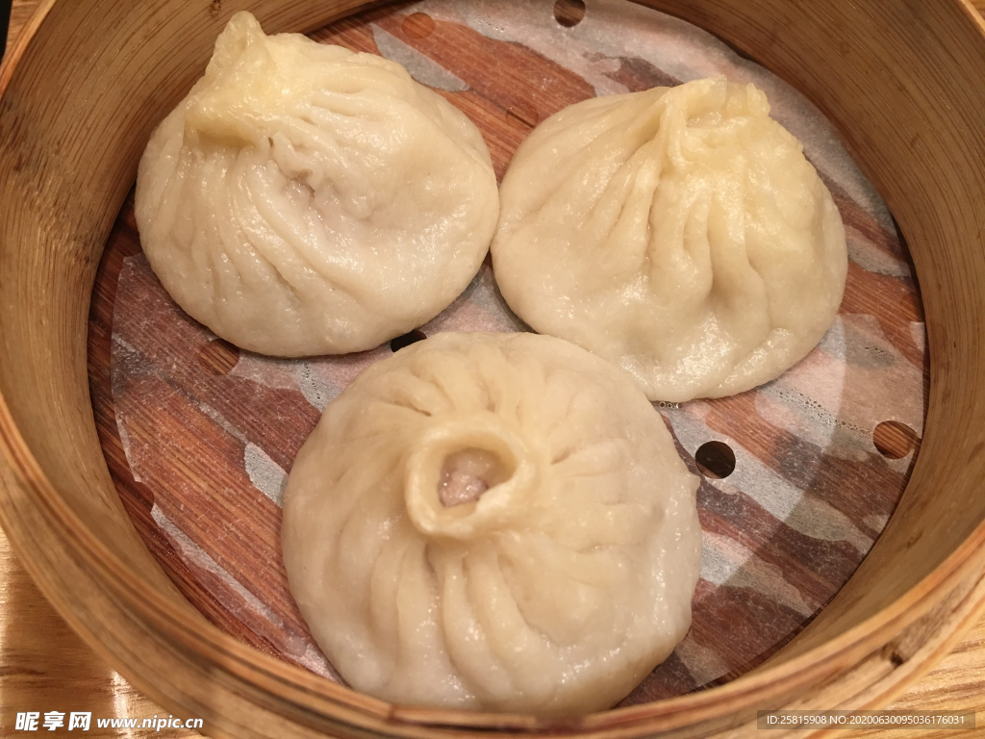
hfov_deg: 61.7
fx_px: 825
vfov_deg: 48.2
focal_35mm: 29
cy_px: 370
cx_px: 492
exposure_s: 1/17
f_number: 2.2
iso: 64
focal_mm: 4.15
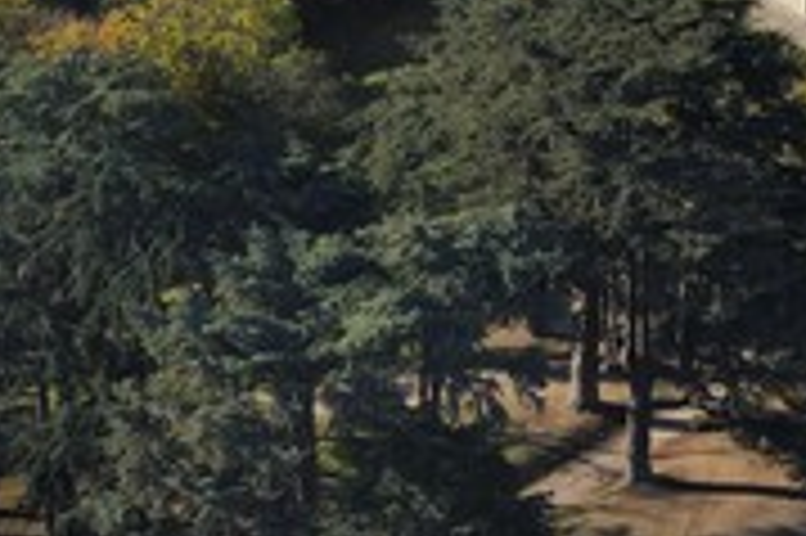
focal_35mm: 364
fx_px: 8142
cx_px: 829
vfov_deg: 3.8
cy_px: -86
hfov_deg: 5.7
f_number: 7.1
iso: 400
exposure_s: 1/1000
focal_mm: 155
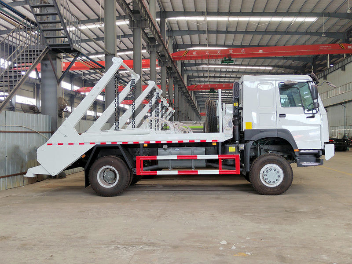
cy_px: 132
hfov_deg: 56.8
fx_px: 325
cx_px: 176
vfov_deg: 44.2
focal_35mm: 32
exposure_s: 1/100
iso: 409
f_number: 1.9
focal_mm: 5.52
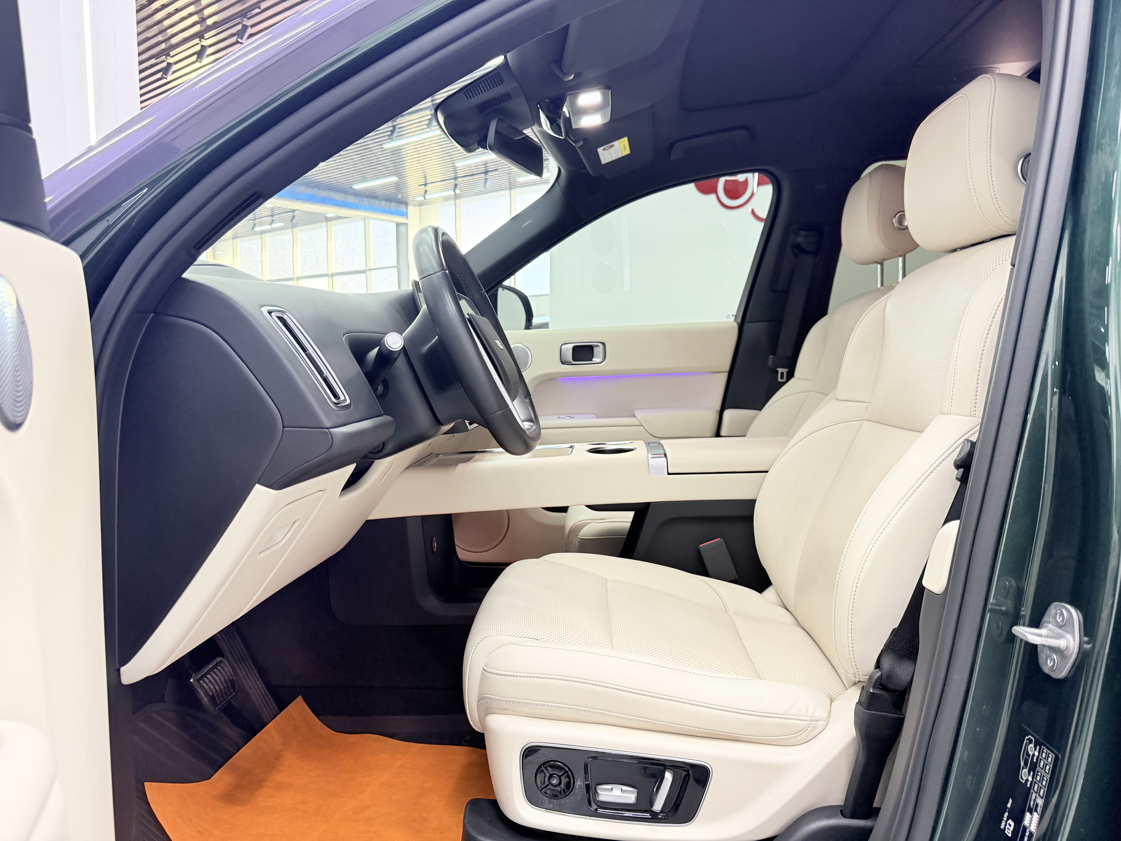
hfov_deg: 71.6
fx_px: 777
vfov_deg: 56.8
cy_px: 420
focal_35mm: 24
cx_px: 560
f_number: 1.78
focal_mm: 6.76
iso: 250
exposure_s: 1/51
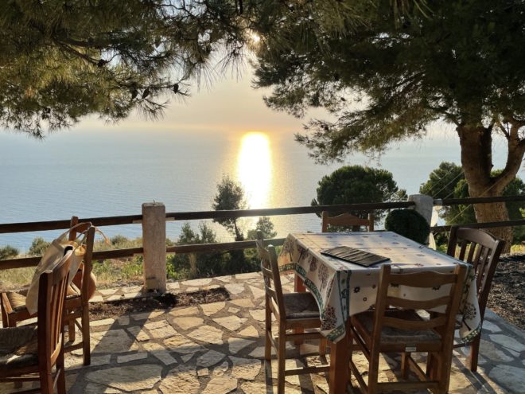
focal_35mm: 26
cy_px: 197
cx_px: 262
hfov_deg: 67.3
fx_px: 394
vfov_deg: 53.1
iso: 32
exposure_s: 1/5291
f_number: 1.6
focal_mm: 4.2
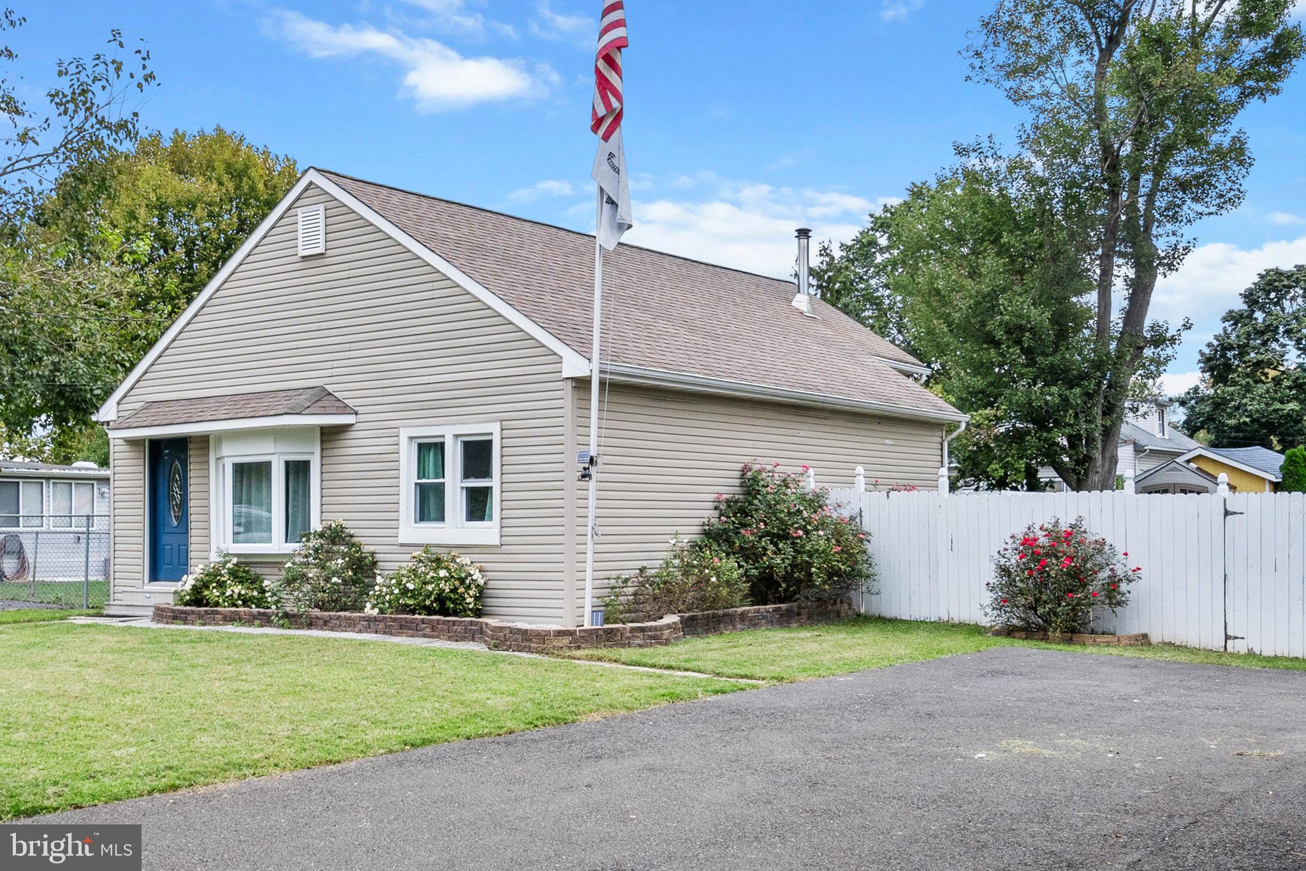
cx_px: 653
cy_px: 436
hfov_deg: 49.6
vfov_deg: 34.2
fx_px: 1415
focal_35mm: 39
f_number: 9
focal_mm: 26
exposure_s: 1/13
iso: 400
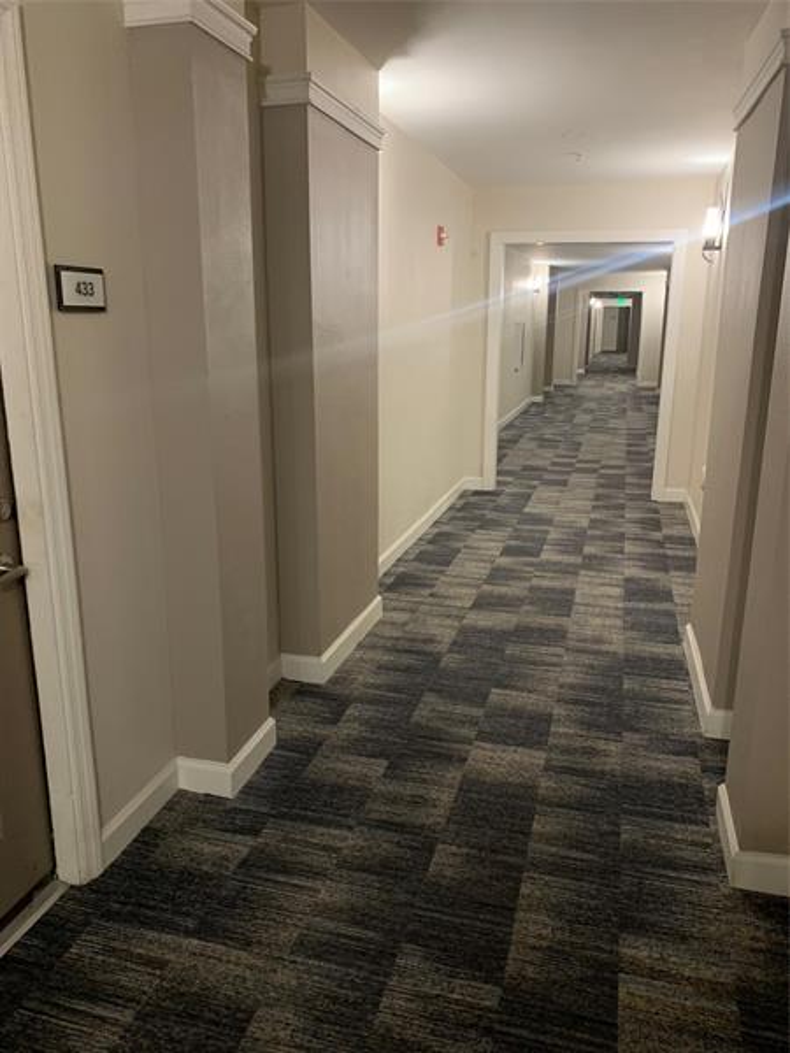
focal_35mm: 26
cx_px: 395
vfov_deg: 67.3
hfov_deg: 53.1
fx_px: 791
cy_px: 526
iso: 500
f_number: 1.8
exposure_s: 1/30
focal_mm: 4.25
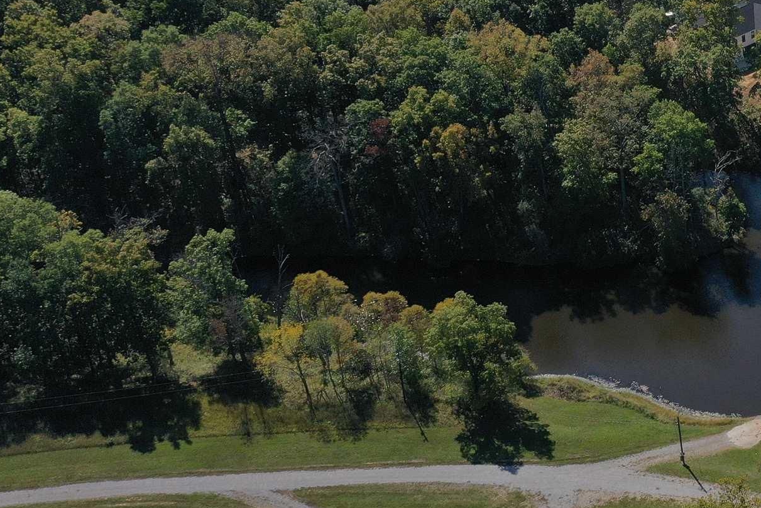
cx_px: 921
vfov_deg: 19.0
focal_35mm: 71
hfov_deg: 25.5
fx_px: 1501
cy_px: 108
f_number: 7.1
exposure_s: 1/400
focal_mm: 10.26
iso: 100
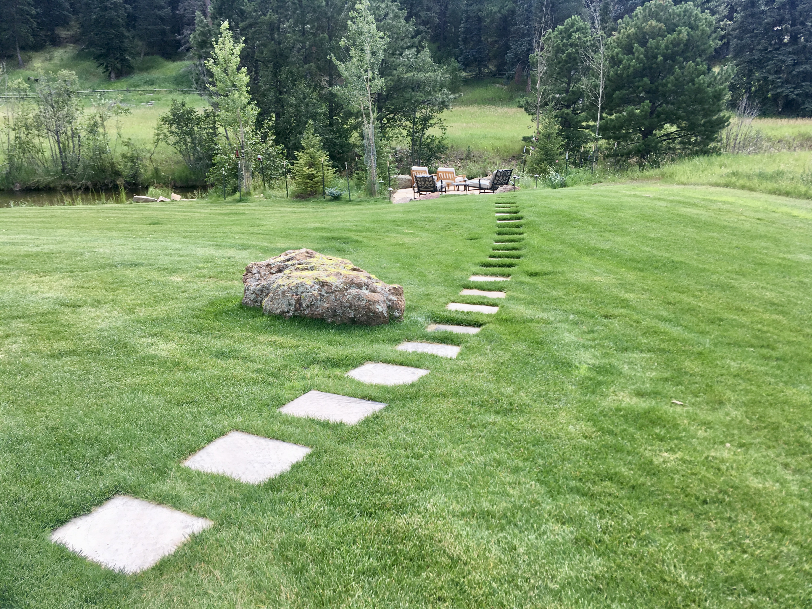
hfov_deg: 61.7
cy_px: 304
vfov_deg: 48.2
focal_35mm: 29
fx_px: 680
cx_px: 406
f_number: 2.2
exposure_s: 1/340
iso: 25
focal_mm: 4.15
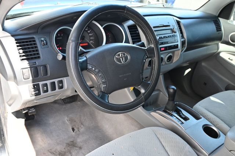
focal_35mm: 32
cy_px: 78
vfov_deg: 41.7
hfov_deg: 59.5
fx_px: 206
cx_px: 118
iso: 500
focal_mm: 21
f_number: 4
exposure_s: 1/125
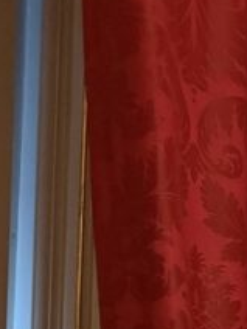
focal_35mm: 116
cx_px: 454
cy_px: 599
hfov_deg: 11.7
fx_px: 1104
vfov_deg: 14.8
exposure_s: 1/33
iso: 1000
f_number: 1.78
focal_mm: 6.76
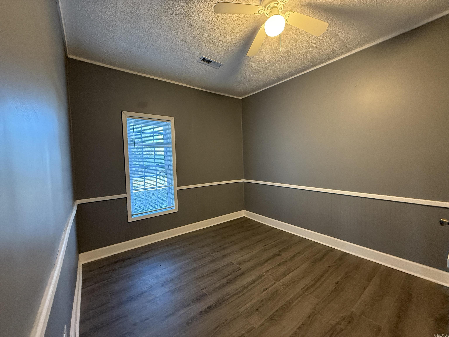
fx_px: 182
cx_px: 224
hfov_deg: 102.1
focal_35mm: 14
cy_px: 168
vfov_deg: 85.7
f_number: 2.2
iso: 500
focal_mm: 2.22
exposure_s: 1/60
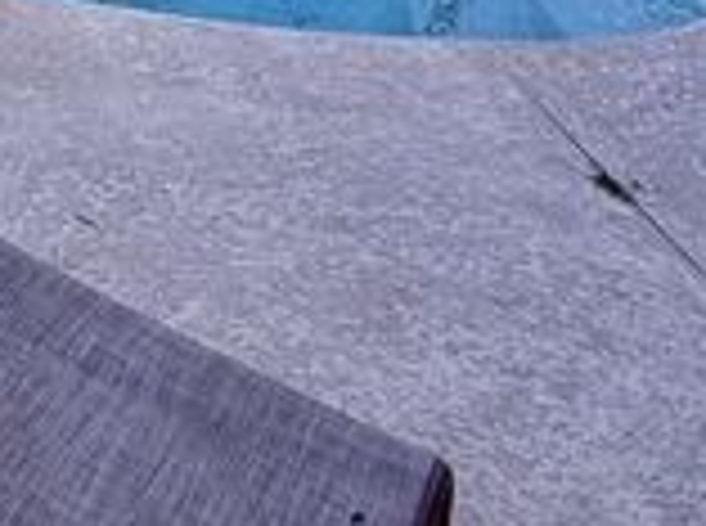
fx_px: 1282
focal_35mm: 63
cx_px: -295
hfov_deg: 25.0
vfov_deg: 18.1
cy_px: -436
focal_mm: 2.22
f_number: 2.2
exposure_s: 1/760
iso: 50
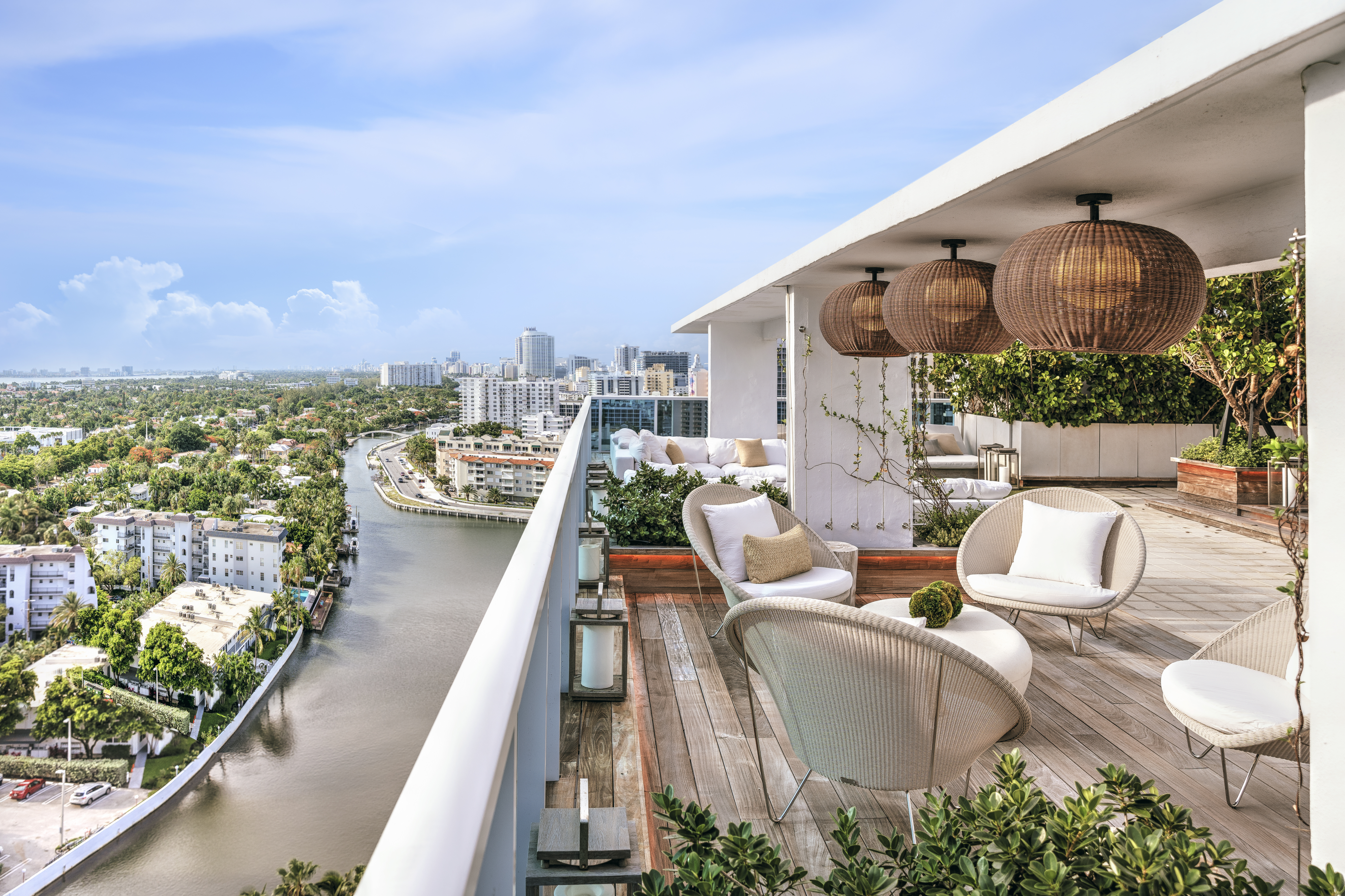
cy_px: 448
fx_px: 897
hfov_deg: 73.7
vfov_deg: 53.1
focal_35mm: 24
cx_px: 672
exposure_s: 1/320
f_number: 4
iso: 100
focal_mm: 24
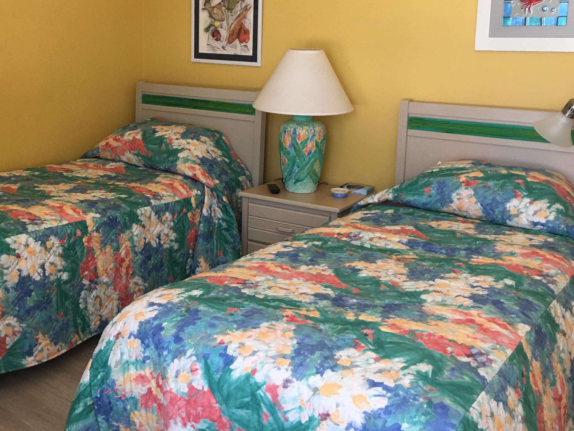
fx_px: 647
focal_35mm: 39
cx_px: 246
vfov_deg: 36.6
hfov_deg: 47.7
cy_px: 160
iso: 40
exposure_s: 1/15
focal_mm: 4.15
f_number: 2.2
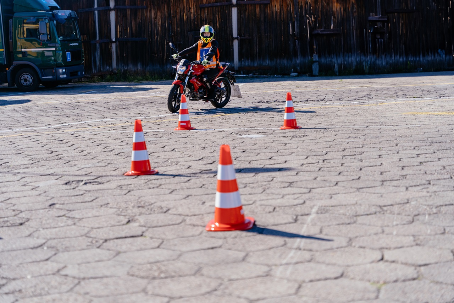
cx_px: 227
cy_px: 152
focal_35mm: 70
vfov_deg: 19.5
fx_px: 883
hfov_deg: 28.8
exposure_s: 1/2500
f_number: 2.8
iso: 250
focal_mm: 70
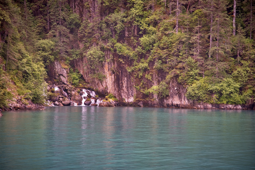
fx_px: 850
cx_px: 128
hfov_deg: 17.1
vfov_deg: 11.4
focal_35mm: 120
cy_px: 85
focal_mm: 120
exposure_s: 1/250
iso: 360
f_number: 4
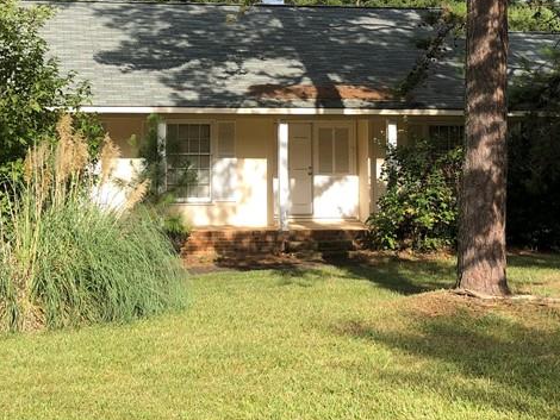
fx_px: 987
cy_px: 107
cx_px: 207
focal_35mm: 61
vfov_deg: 23.8
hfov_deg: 31.5
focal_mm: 4
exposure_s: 1/1116
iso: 20
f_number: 1.8
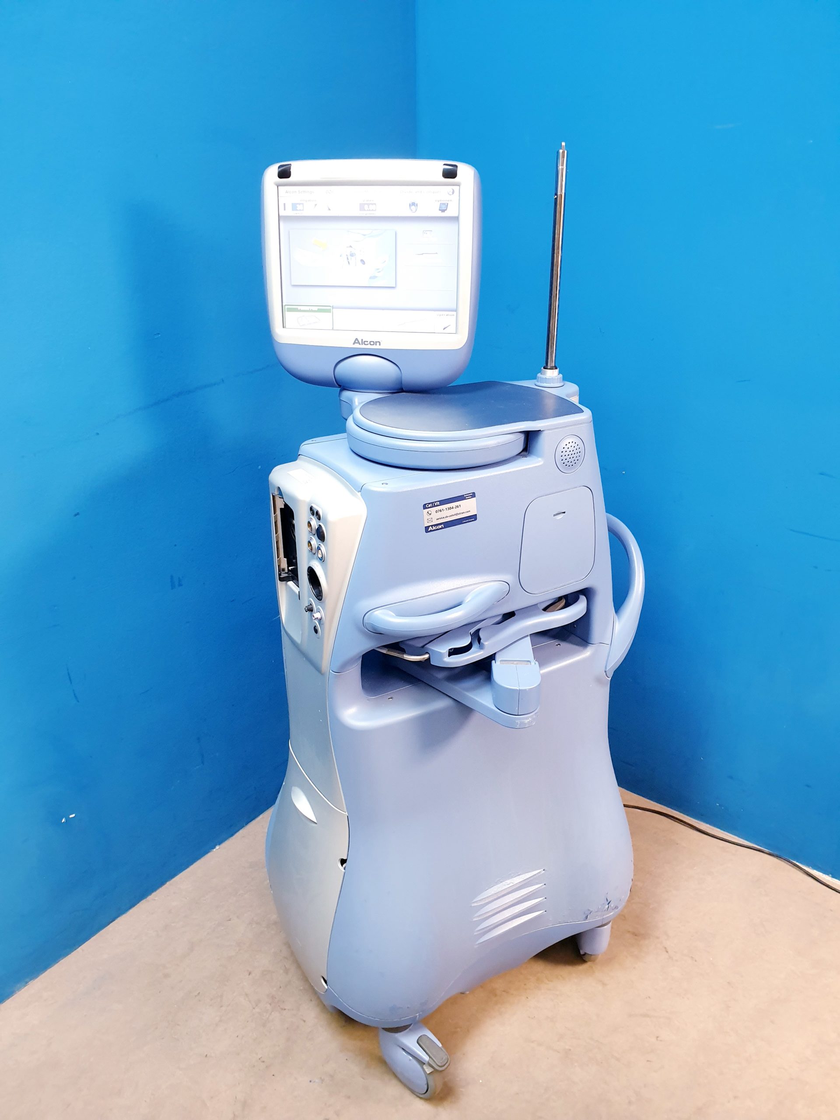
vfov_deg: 67.3
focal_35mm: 26
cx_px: 420
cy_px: 560
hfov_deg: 53.1
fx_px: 841
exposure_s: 1/33
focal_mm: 4.3
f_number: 2.4
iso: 250
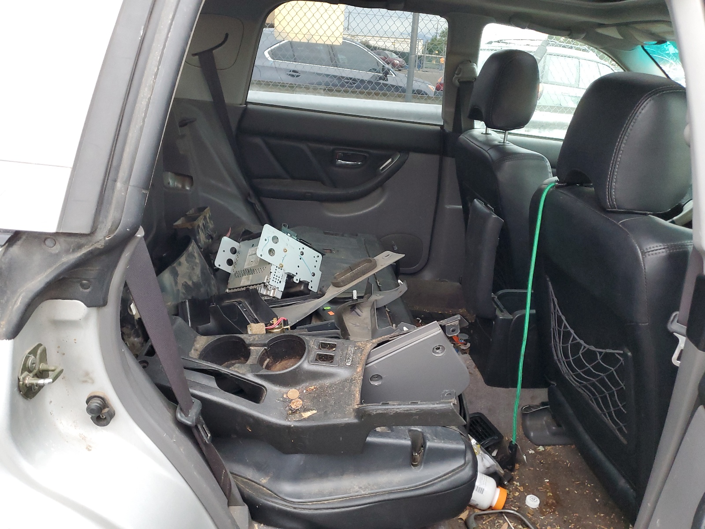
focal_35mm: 26
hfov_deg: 67.3
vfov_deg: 53.1
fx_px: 530
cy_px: 264
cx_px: 352
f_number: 1.5
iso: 267
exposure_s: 1/60.2
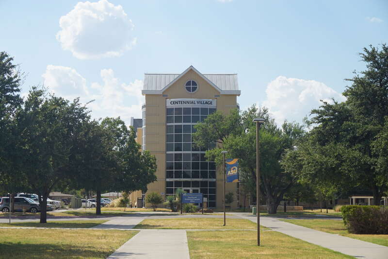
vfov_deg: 18.2
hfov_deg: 27.0
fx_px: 808
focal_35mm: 75
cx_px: 194
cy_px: 130
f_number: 11
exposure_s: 1/160
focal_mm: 50
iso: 100
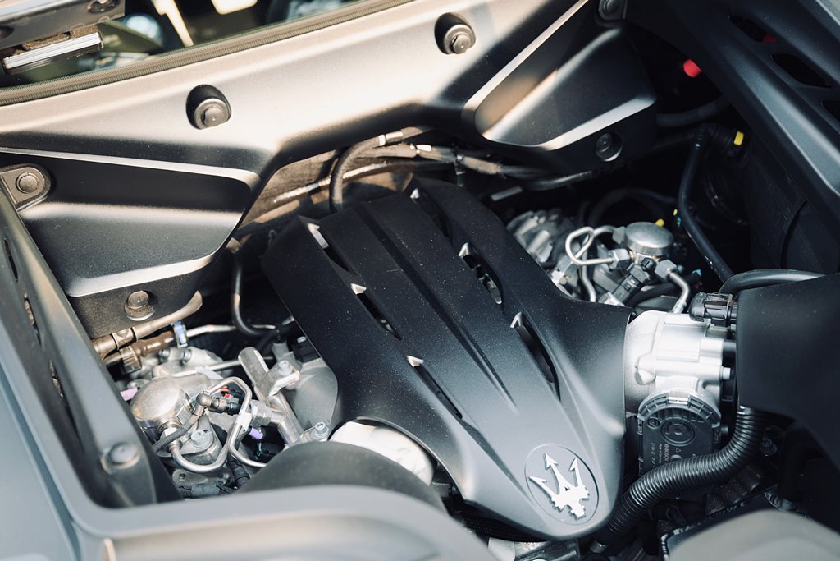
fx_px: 1190
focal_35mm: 51
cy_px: 280
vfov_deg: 26.5
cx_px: 420
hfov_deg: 38.9
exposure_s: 1/125
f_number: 4
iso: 400
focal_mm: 51
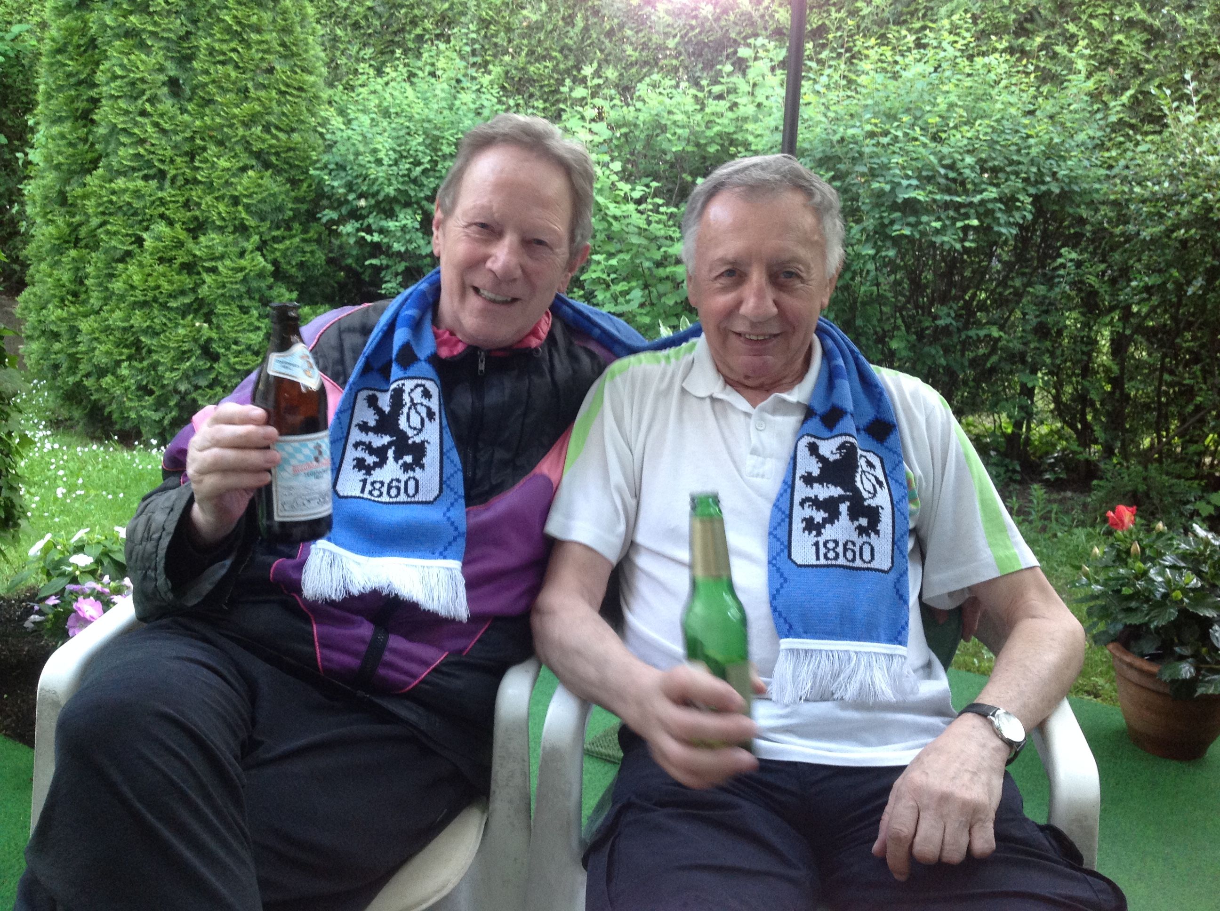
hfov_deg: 52.7
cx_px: 610
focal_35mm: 35
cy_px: 456
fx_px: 1232
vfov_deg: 40.6
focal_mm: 4.28
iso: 125
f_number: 2.4
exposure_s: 1/15
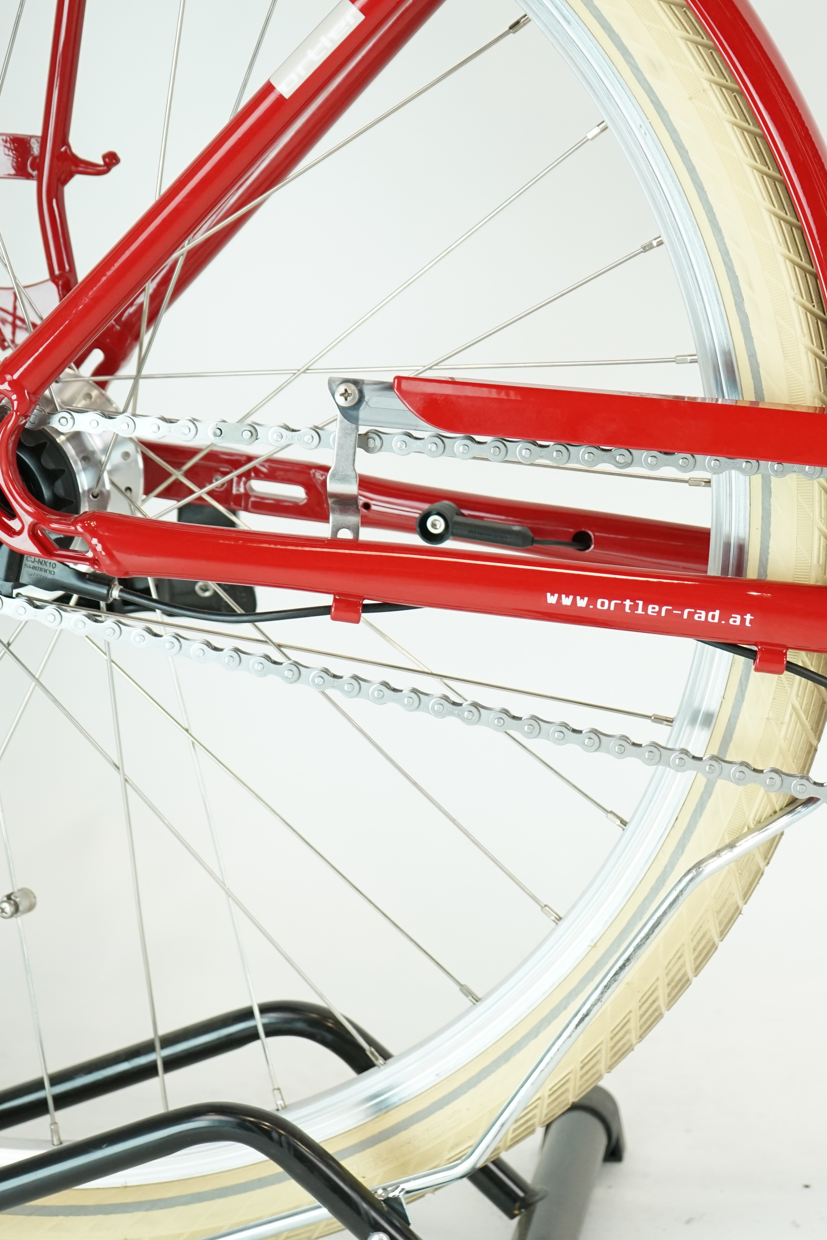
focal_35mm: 85
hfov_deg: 15.9
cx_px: 755
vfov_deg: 23.9
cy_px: 618
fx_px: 2929
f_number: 5.6
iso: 1600
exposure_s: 1/200
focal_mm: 56
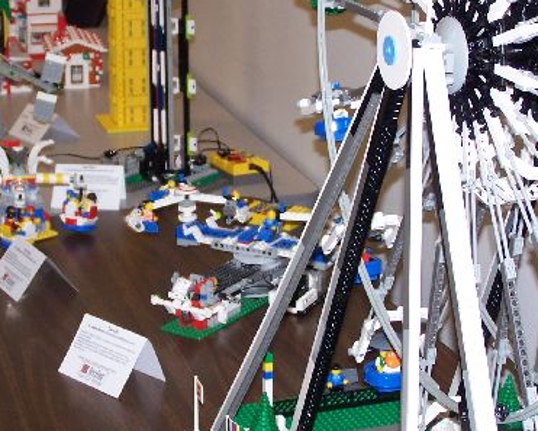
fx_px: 1736
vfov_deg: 14.1
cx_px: 202
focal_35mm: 109
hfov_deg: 17.6
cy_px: 186
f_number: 3.2
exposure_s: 1/80
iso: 140
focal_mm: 10.7
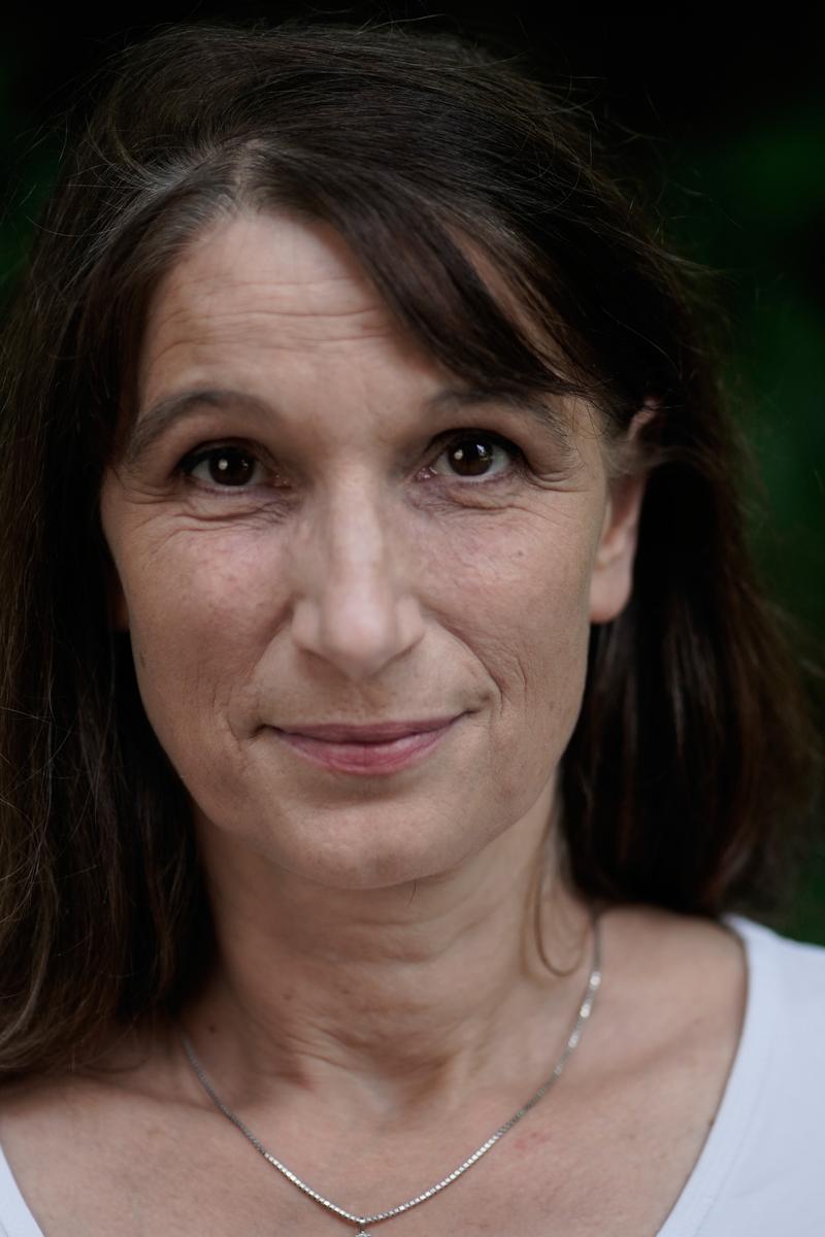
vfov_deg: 16.1
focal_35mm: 127
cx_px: 412
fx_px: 4365
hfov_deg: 10.8
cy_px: 618
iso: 320
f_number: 1.8
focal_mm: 85
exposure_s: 1/2000
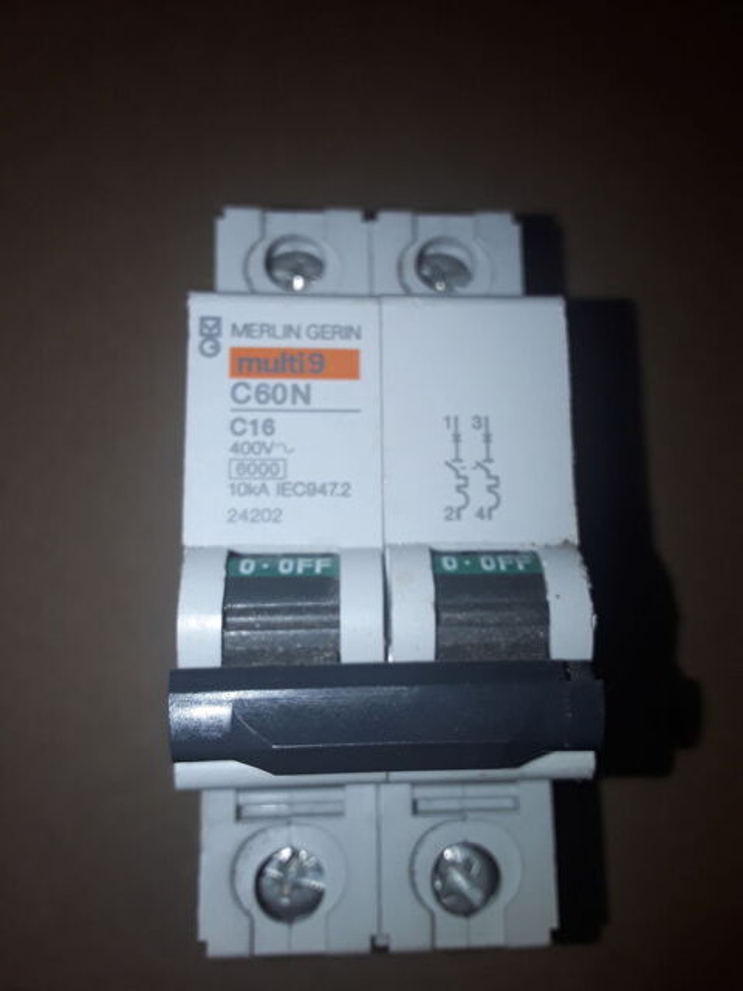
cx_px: 372
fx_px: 773
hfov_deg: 51.4
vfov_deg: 65.3
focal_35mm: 27
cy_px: 496
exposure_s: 1/810
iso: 40
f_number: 1.9
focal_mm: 2.91
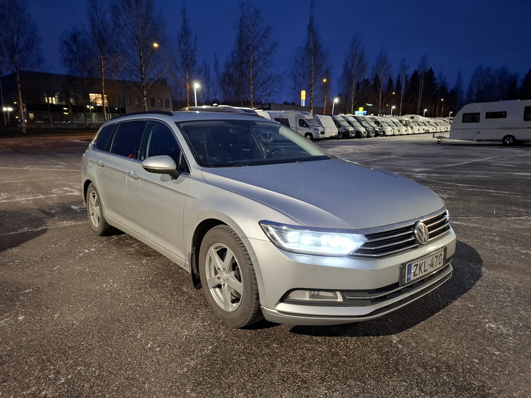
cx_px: 266
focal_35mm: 23
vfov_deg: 58.9
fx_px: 353
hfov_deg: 73.9
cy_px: 199
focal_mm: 5.54
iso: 400
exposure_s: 1/25
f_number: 1.8
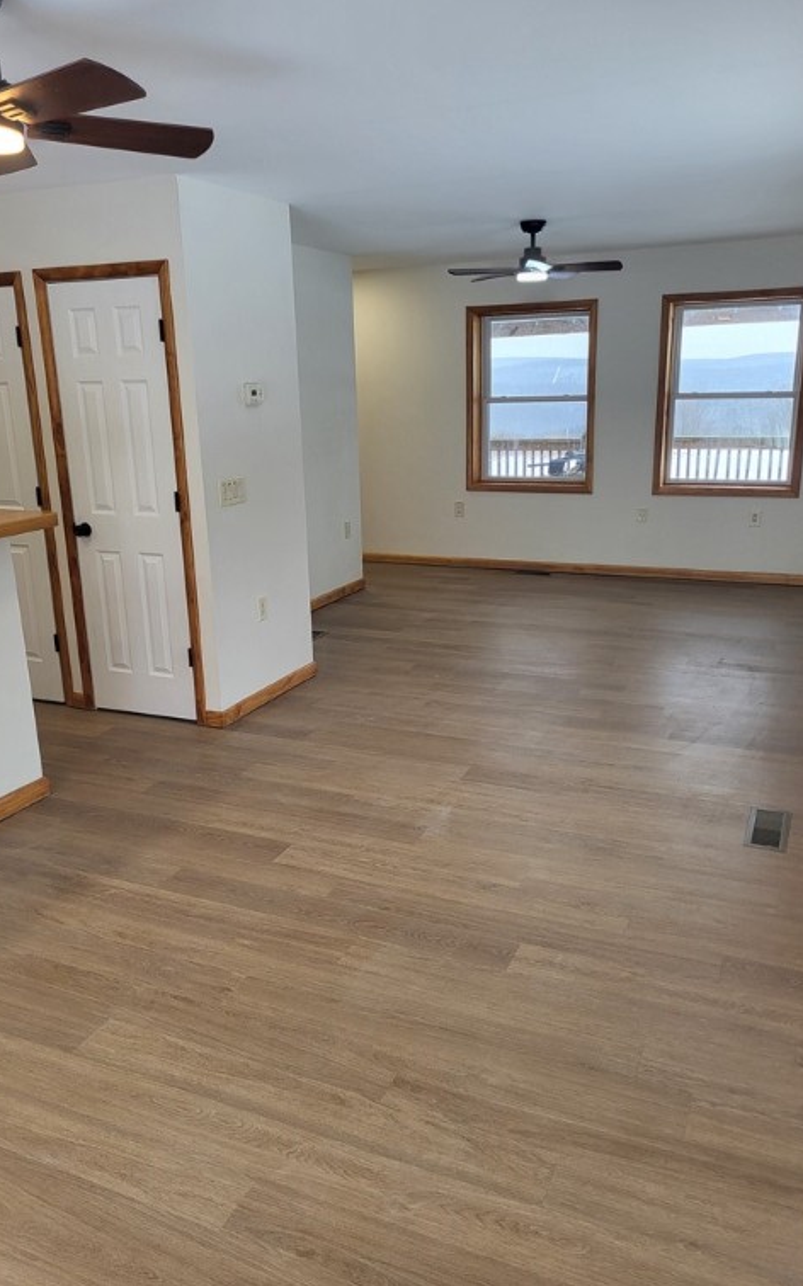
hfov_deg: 44.5
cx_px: 386
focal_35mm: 28
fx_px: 981
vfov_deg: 66.5
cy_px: 636
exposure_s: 1/120
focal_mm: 5.4
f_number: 1.8
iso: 80
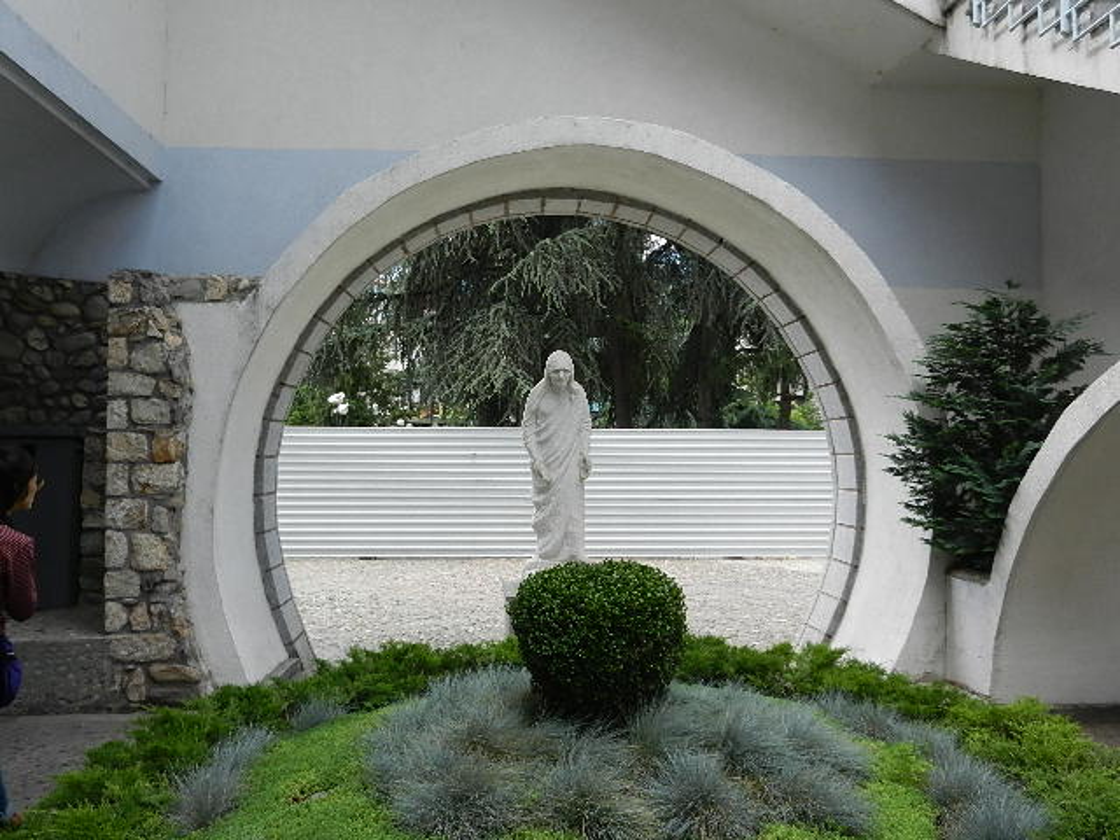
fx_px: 938
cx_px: 560
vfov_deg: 48.2
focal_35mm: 29
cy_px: 420
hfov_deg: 61.7
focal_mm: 5.1
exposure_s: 1/400
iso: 160
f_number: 3.6
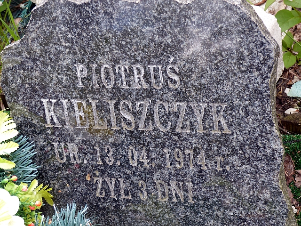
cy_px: 113
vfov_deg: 11.6
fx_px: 1113
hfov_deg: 15.4
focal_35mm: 128
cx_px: 150
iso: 100
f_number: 3.2
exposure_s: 1/125
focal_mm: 23.1
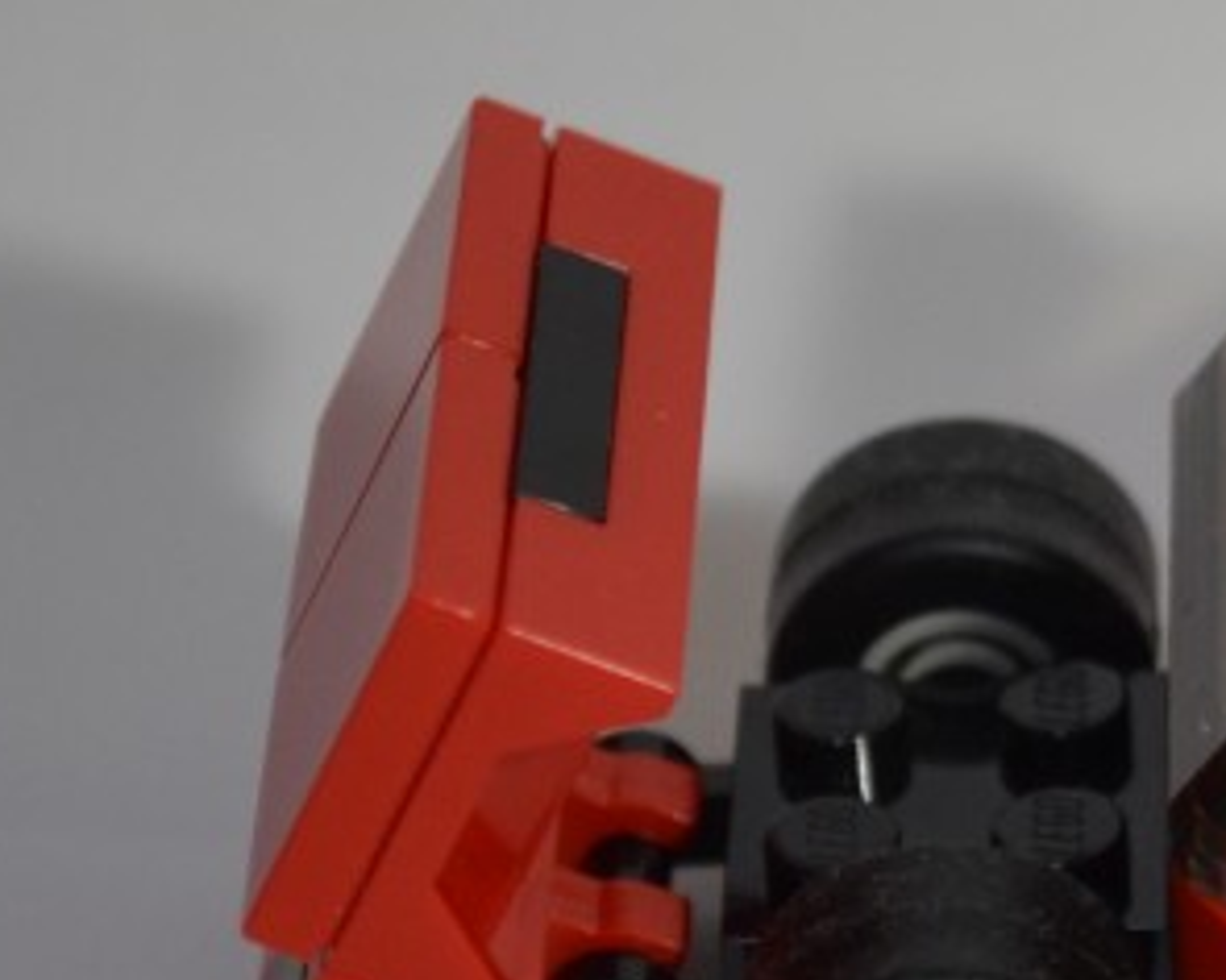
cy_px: 644
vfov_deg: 5.8
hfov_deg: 7.1
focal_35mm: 269
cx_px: 1671
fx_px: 9747
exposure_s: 1/60
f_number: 5.6
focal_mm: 55
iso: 720
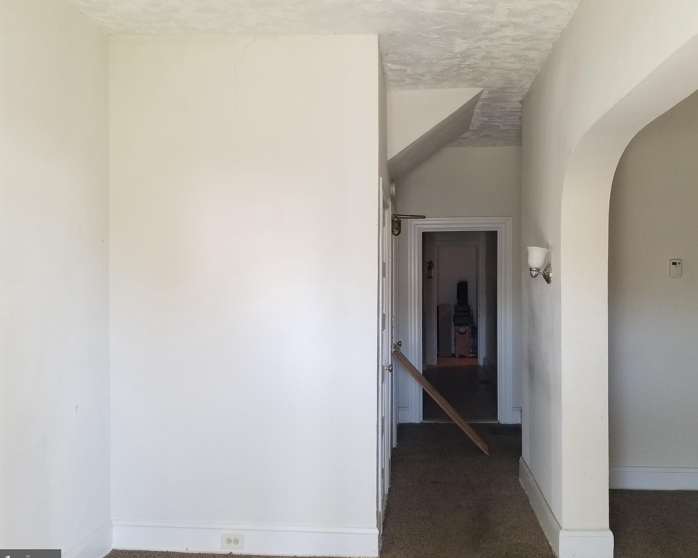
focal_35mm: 31
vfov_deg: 47.1
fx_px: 640
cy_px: 264
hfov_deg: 57.1
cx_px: 383
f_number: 1.7
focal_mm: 4.25
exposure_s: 1/30
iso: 100
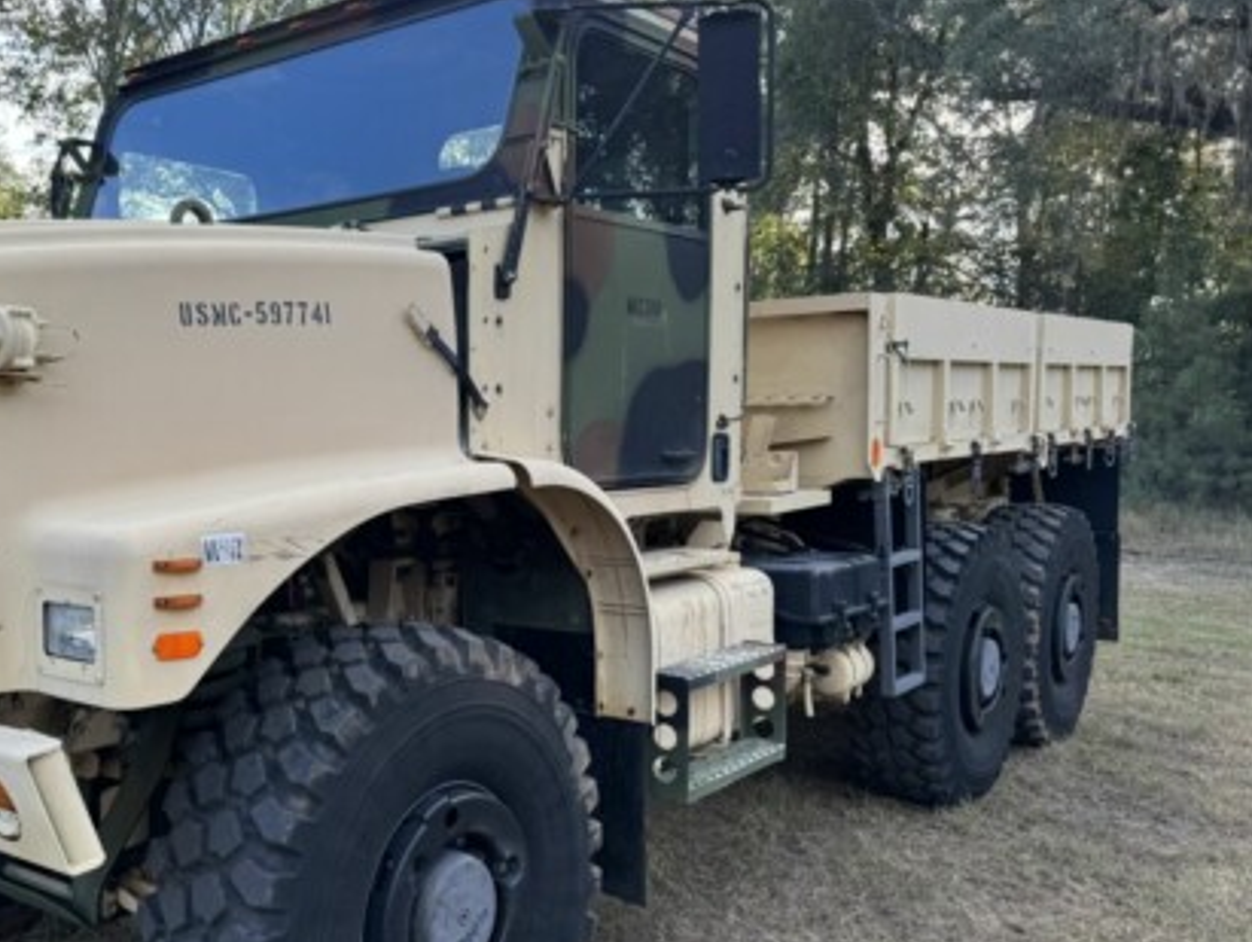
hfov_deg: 50.9
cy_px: 521
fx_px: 1267
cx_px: 347
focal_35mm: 35
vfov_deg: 40.7
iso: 80
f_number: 1.78
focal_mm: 6.76
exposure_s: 1/588
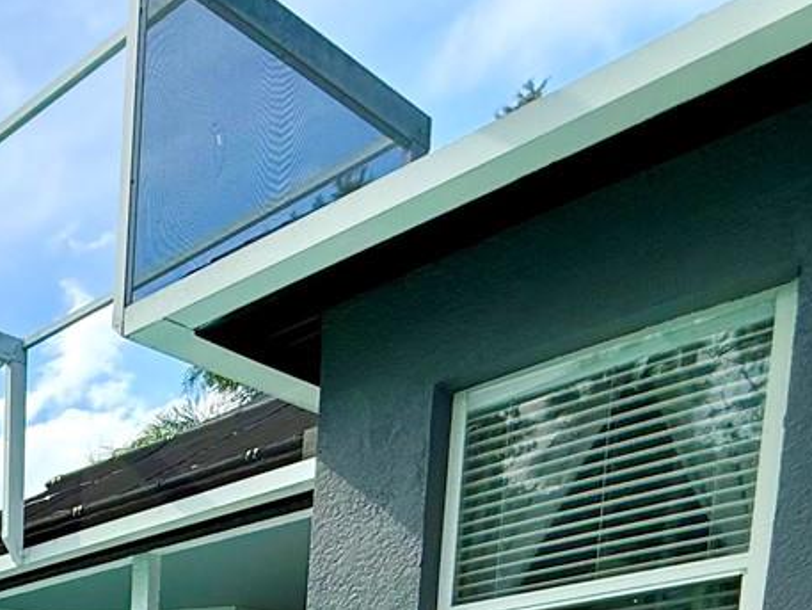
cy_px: 1031
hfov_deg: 30.2
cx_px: -261
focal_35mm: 49
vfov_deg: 21.8
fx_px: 1150
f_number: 2.2
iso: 50
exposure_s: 1/1235
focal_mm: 2.22
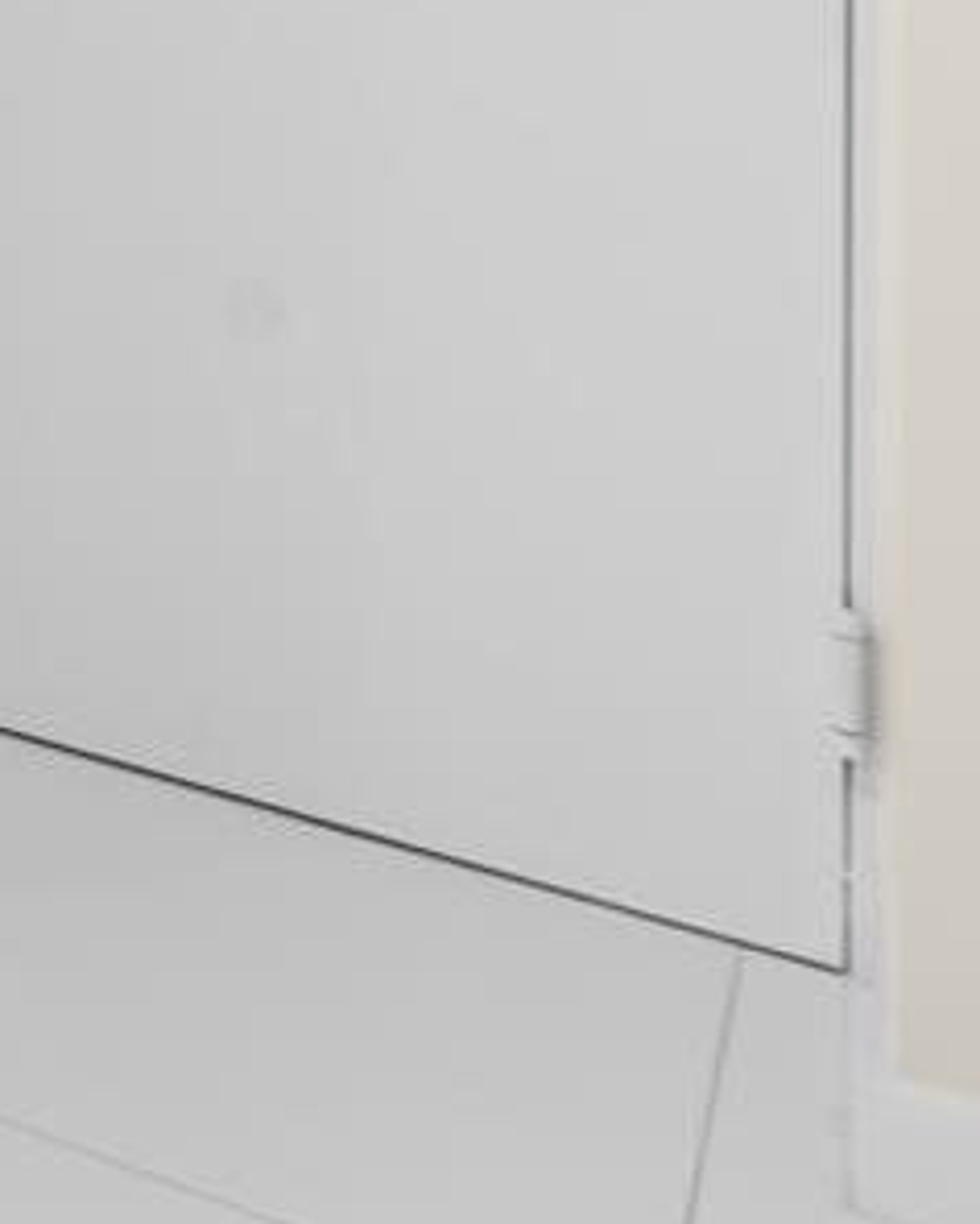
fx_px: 2573
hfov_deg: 11.3
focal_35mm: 71
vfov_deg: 24.7
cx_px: -1997
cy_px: -163
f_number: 8
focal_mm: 14
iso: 100
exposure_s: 1/4
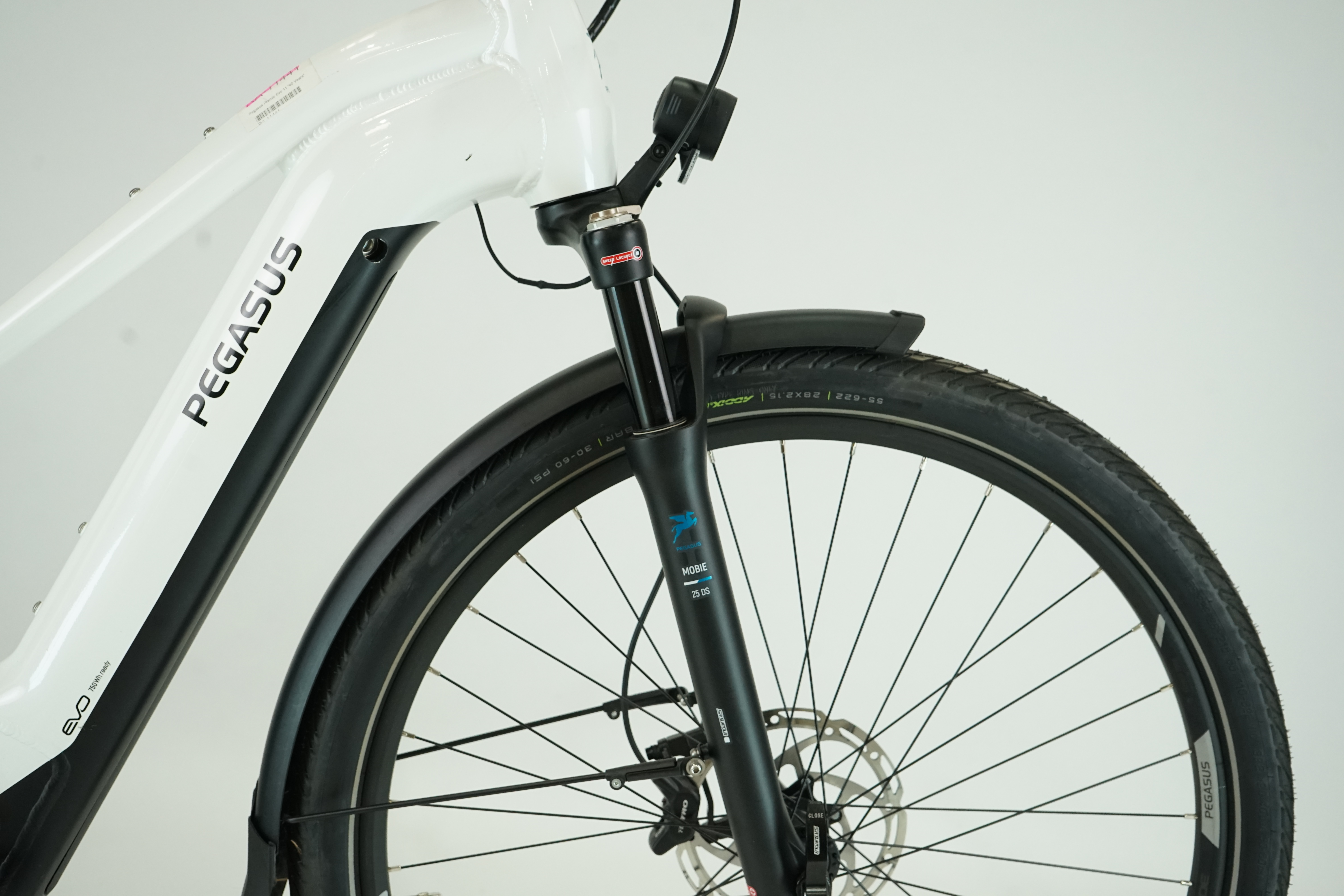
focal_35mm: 39
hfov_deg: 49.6
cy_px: 448
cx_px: 672
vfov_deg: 34.2
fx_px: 1456
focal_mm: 39
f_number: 6.3
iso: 1600
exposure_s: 1/200
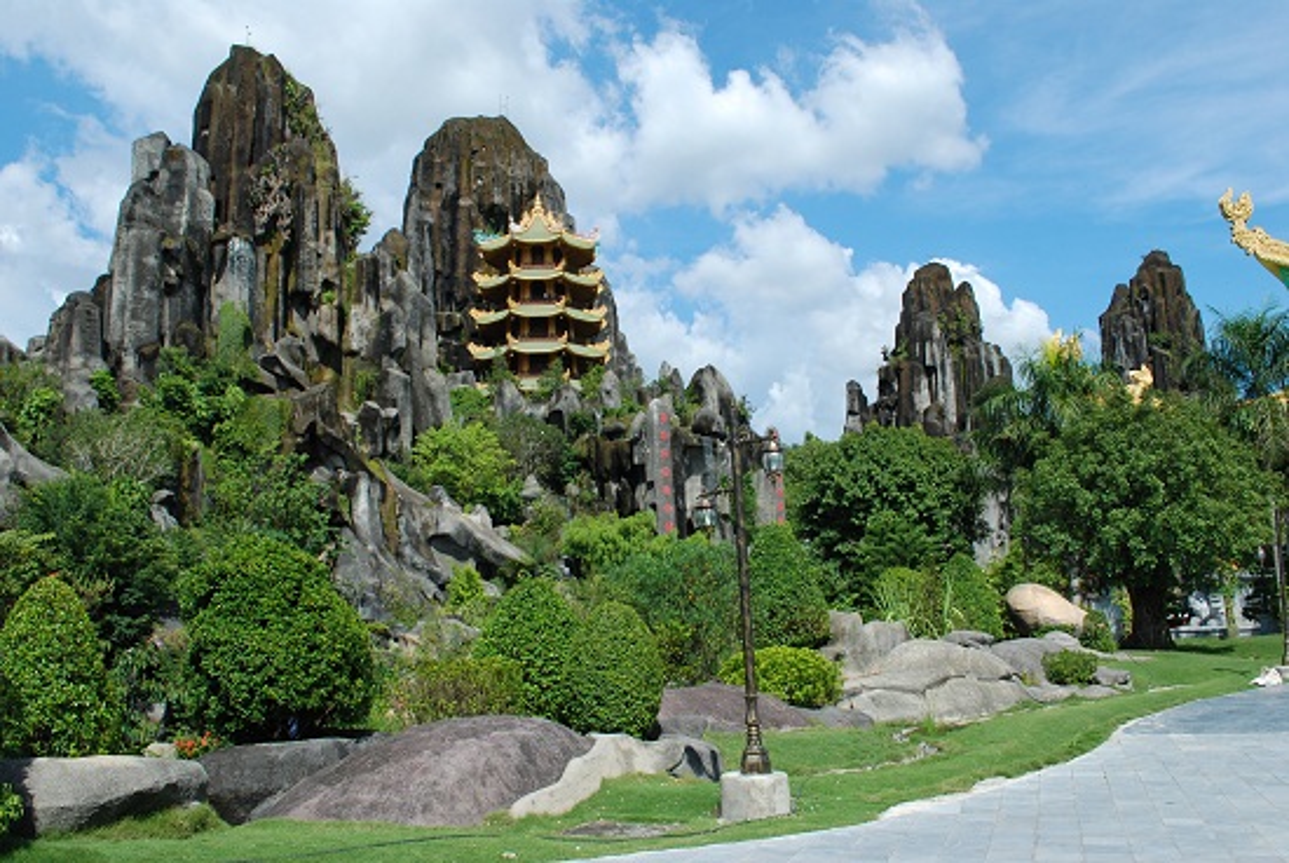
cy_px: 432
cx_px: 644
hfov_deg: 57.2
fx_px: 1183
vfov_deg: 40.1
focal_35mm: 33
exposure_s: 1/320
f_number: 10
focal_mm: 22
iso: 200
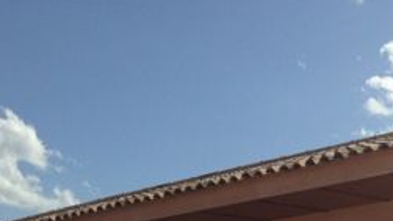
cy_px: 354
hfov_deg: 18.6
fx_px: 1115
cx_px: 514
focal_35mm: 107
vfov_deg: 10.8
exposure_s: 1/2632
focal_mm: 4.28
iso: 50
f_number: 2.4
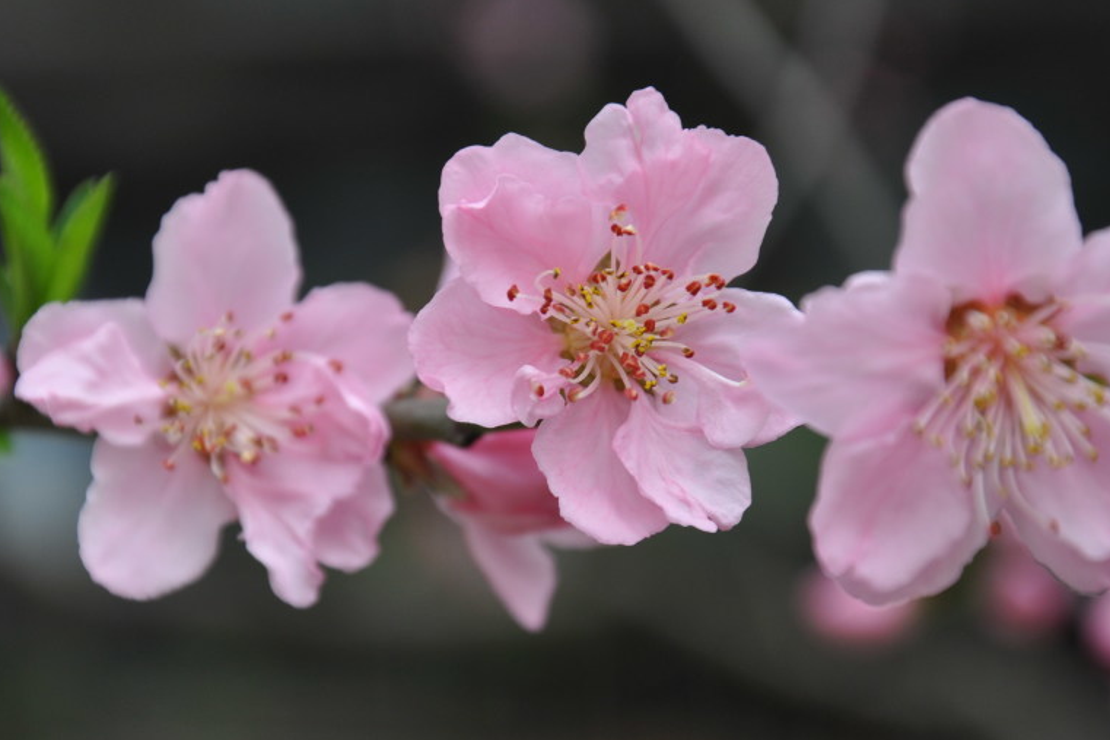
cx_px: 599
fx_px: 6525
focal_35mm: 212
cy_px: 330
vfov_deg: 6.5
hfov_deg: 9.7
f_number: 8
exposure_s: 1/125
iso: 280
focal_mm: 105
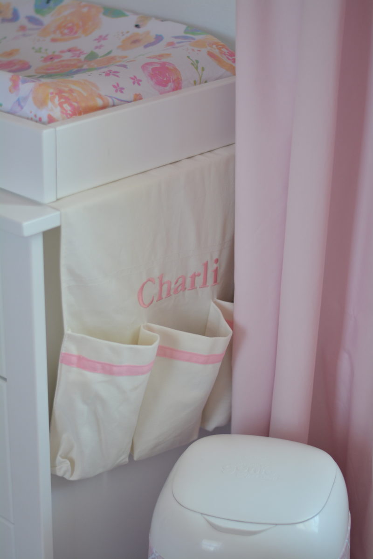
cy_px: 280
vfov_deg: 27.0
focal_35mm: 75
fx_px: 1164
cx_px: 186
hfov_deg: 18.2
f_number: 1.8
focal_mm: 50
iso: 500
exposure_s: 1/200
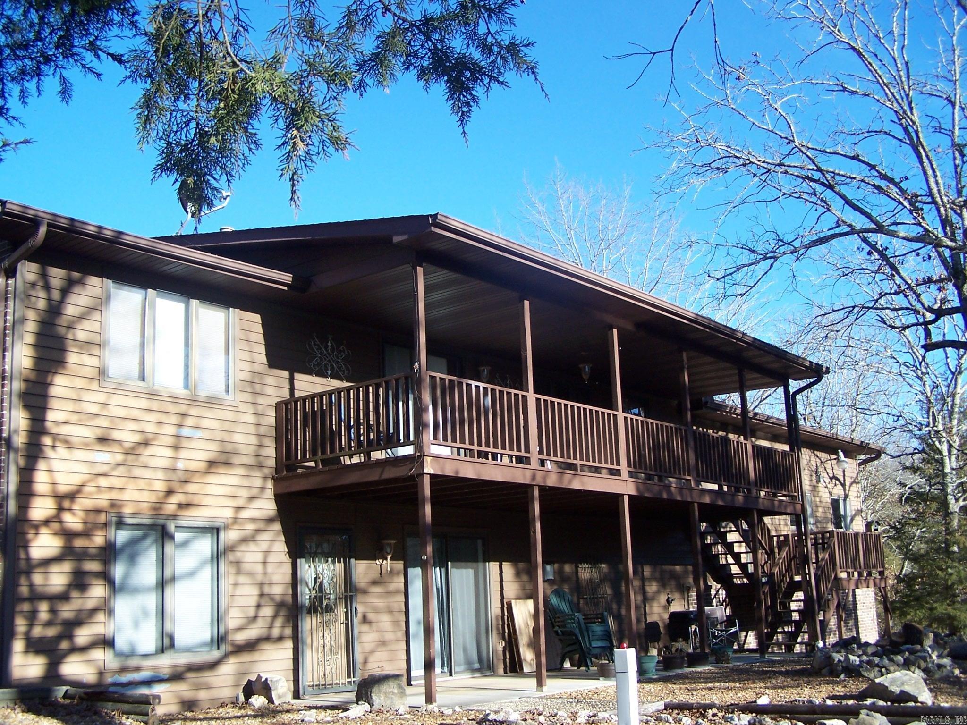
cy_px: 362
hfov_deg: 49.0
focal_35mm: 38
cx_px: 484
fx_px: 1062
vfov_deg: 37.7
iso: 80
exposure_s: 1/500
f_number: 2.8
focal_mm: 6.3
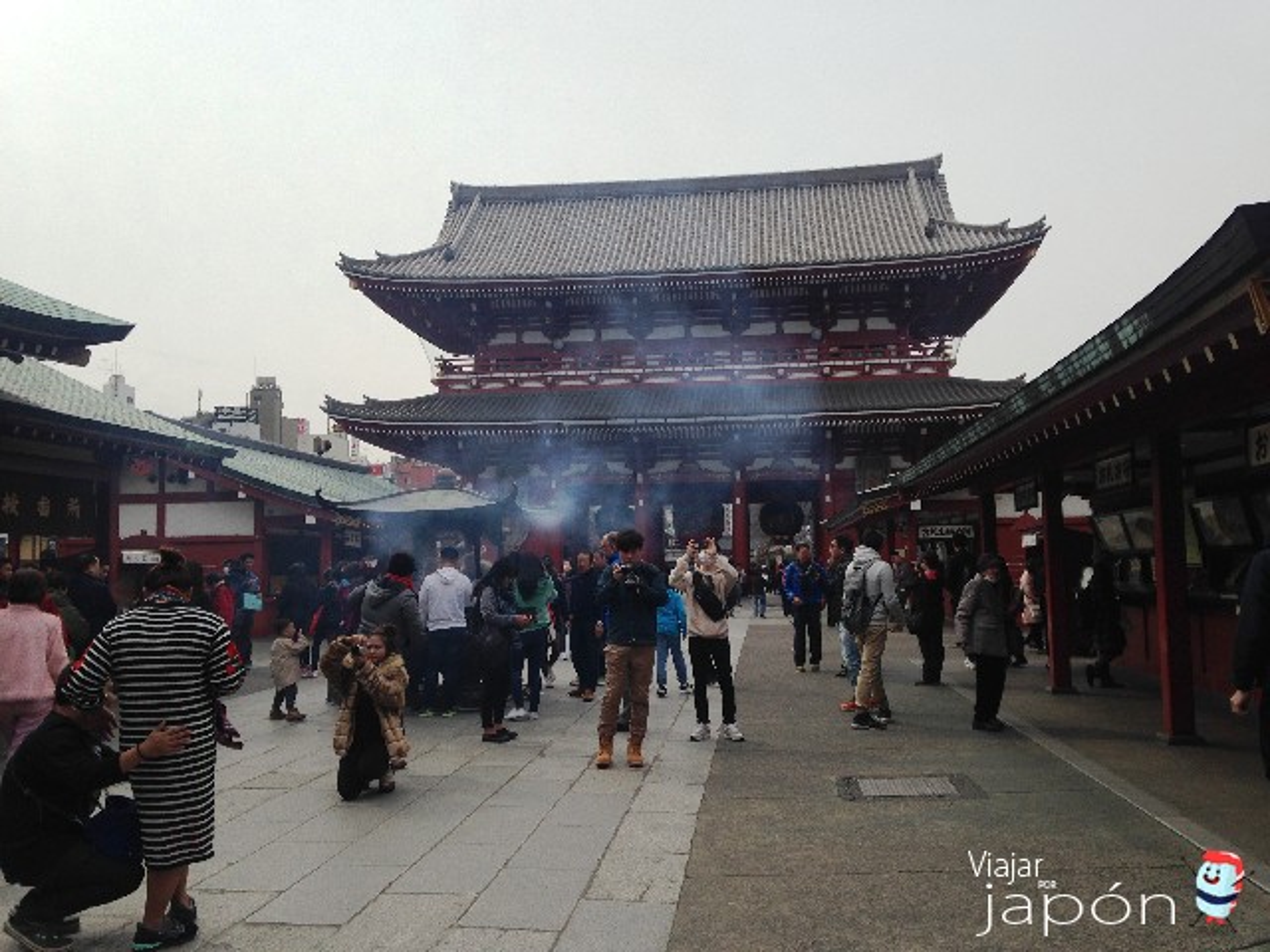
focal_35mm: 33
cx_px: 635
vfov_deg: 42.9
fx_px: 1211
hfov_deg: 55.4
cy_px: 476
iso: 50
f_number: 2.4
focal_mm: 4.12
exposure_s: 1/2358
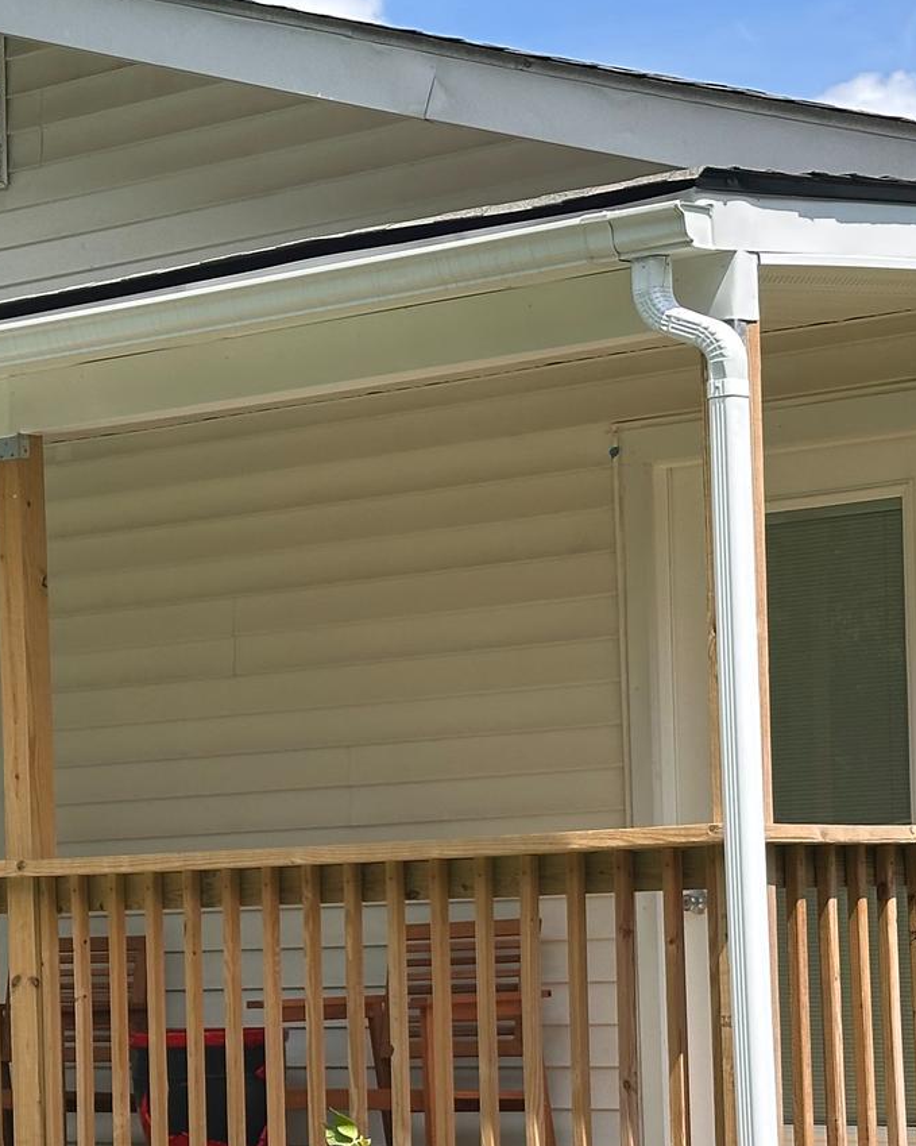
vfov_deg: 16.9
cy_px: 899
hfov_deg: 13.4
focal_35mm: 113
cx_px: -18
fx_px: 3830
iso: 64
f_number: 1.78
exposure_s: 1/1953
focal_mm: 6.86
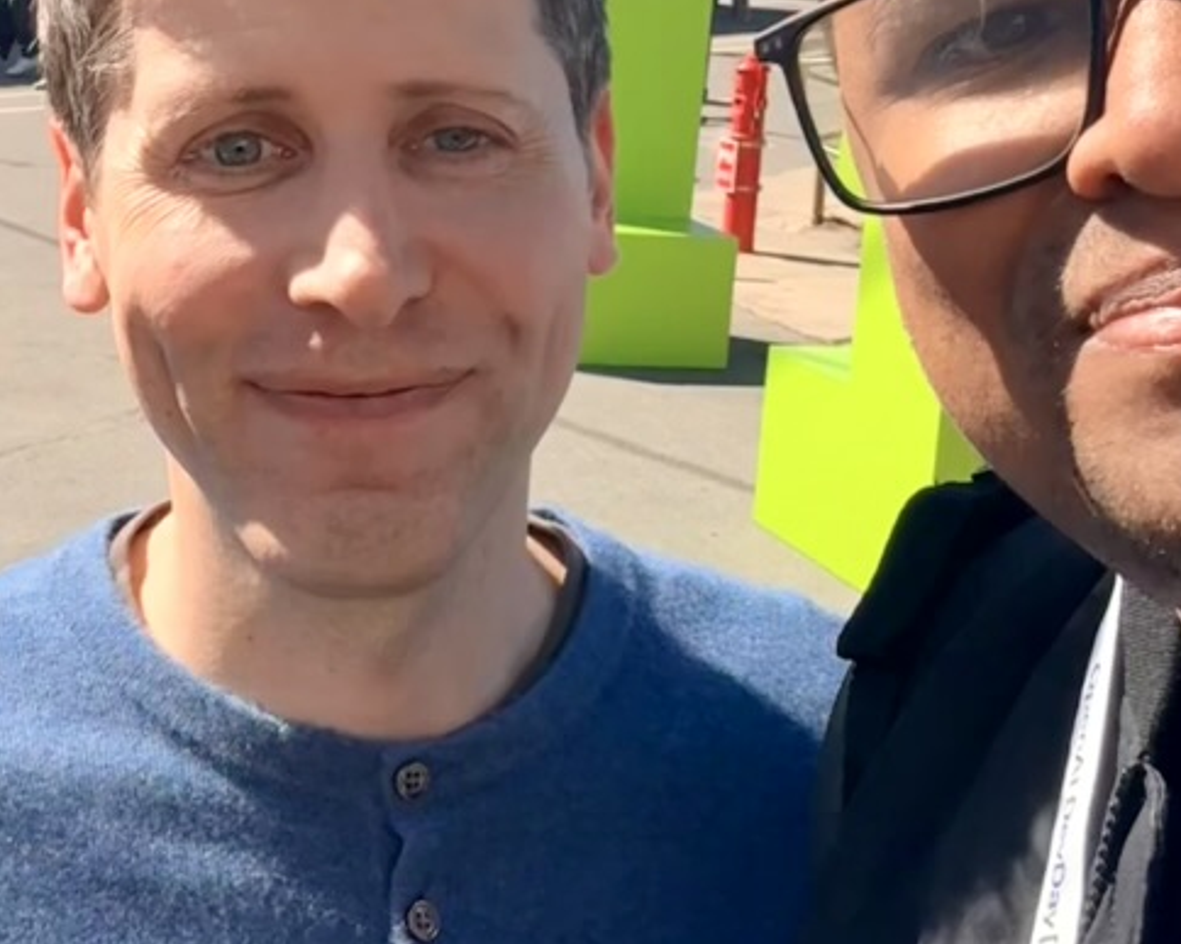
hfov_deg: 30.5
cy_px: 285
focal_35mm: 62
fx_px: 2167
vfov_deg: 24.4
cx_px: 544
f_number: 1.9
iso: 40
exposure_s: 1/981
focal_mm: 2.69
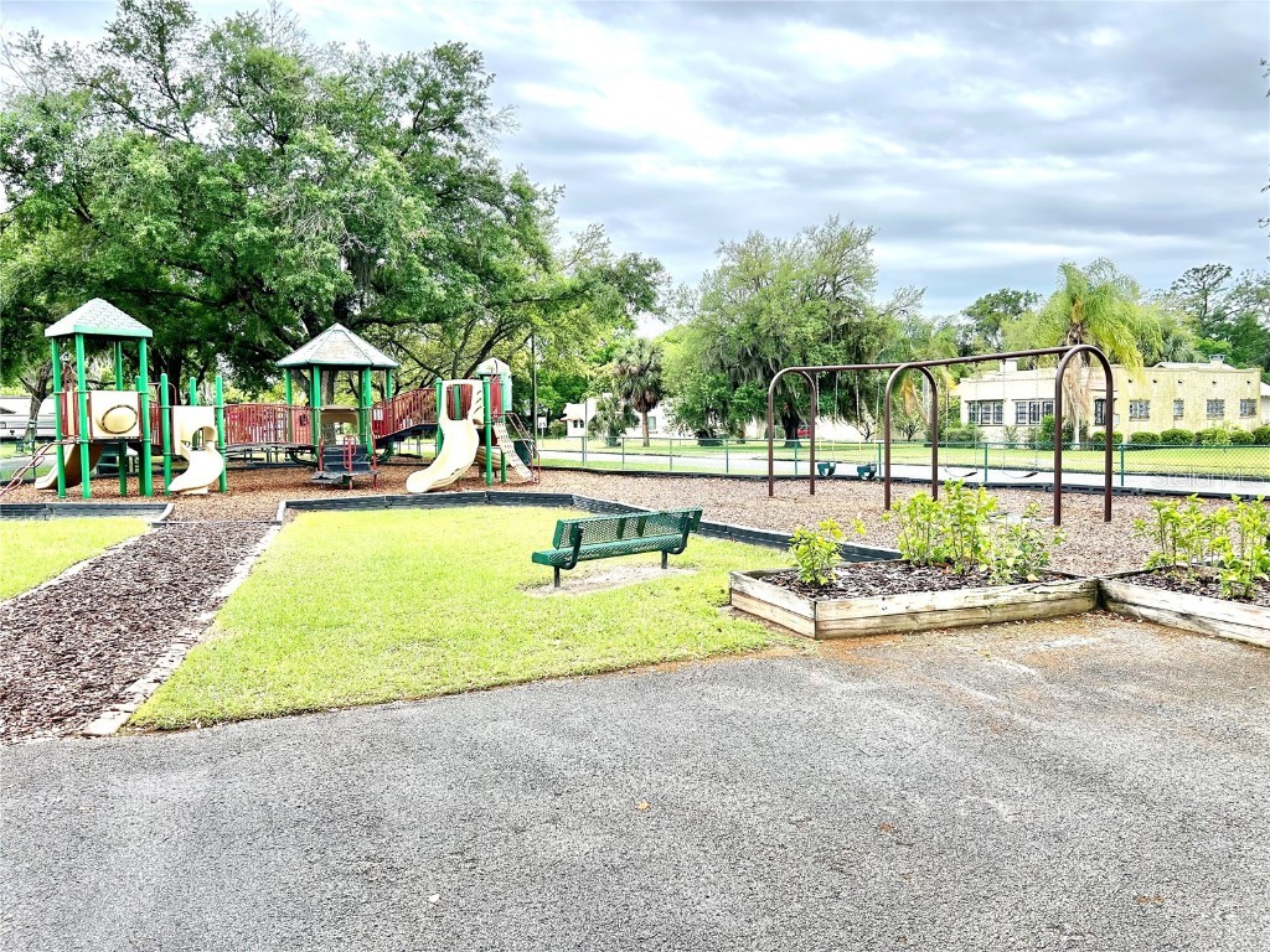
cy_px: 476
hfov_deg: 67.3
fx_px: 954
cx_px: 635
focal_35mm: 26
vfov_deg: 53.1
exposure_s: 1/643
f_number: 1.5
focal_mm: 5.7
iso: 50
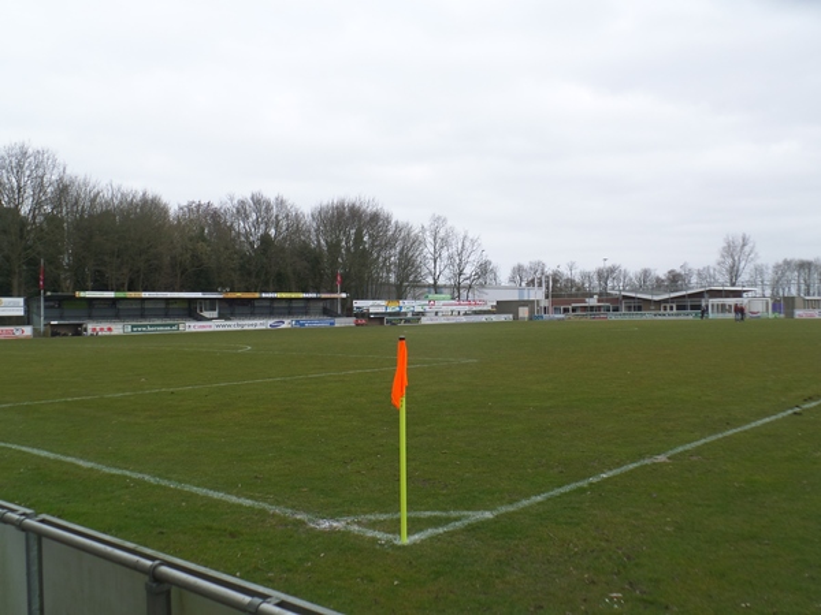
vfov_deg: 40.7
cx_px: 410
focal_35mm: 35
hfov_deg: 52.6
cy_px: 308
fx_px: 830
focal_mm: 6.2
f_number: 3.4
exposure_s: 1/500
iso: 100
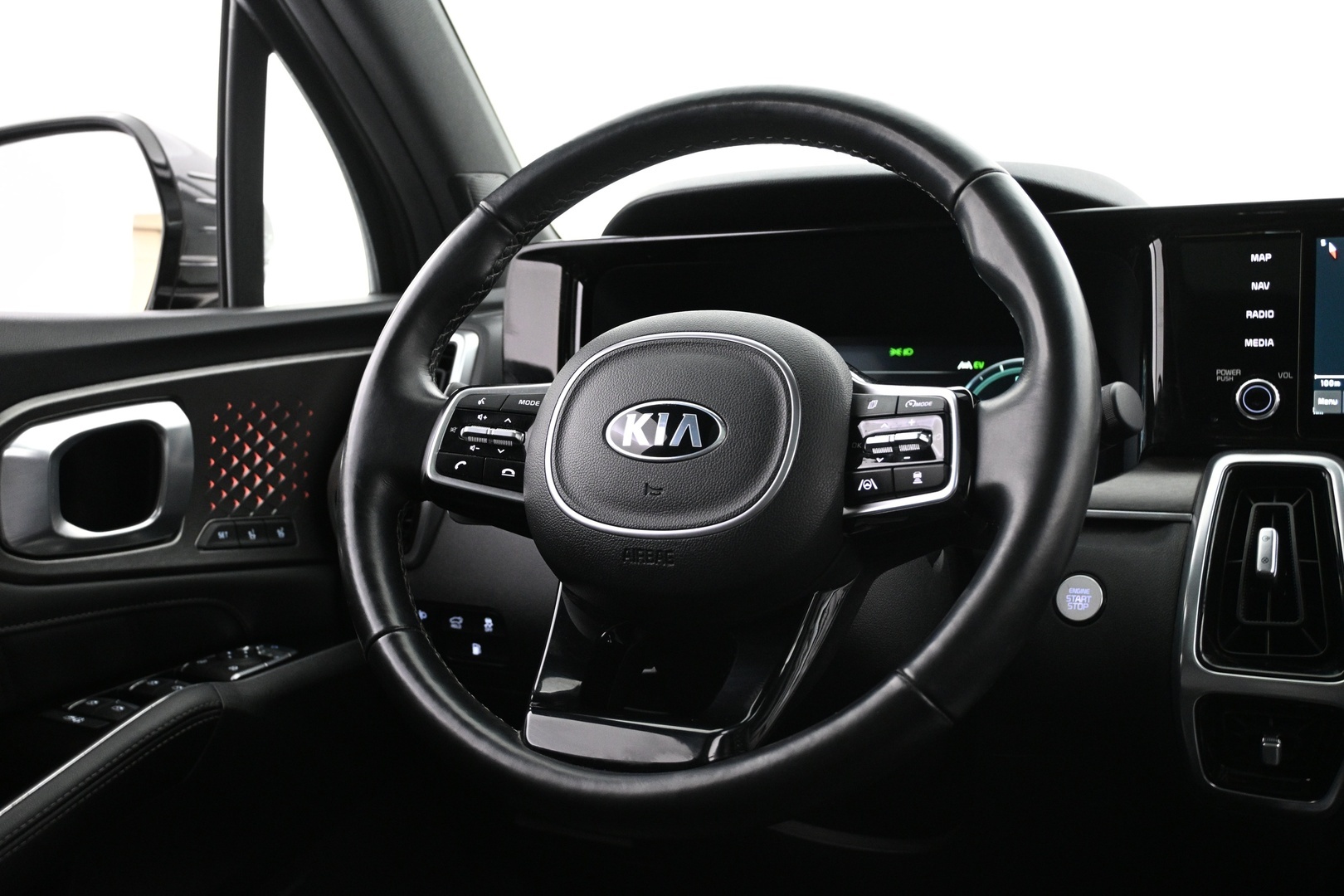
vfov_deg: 35.5
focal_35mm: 38
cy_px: 448
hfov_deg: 51.3
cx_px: 672
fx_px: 1400
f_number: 4.2
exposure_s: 1/15
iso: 1600
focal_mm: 25
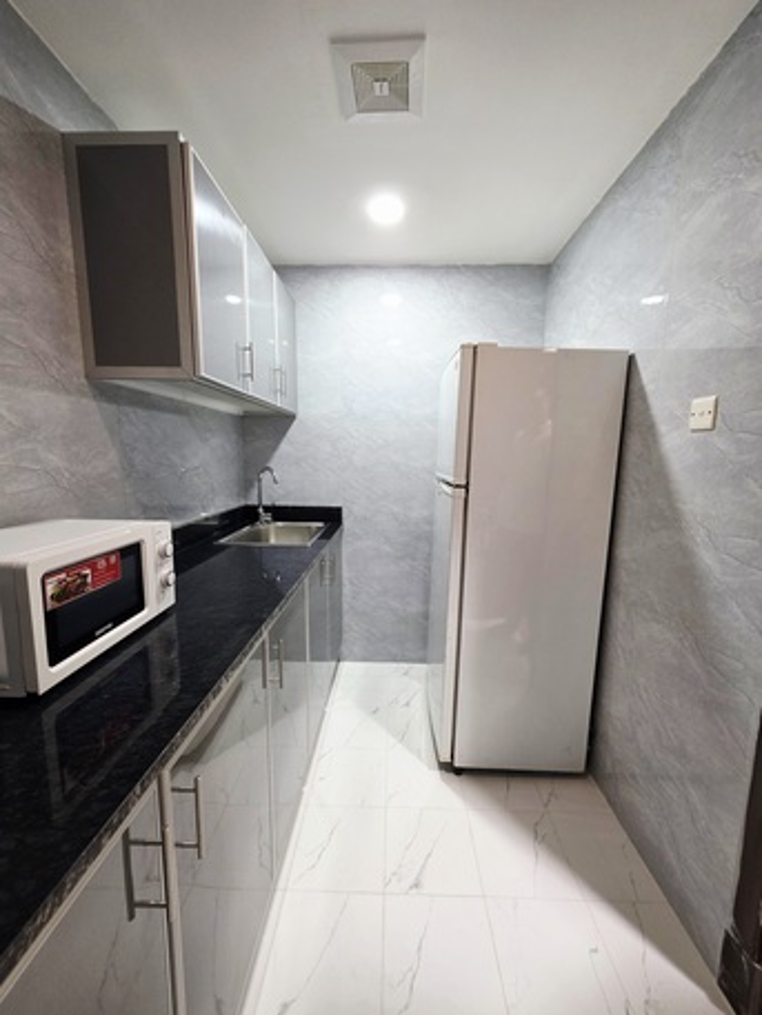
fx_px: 381
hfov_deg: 89.9
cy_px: 508
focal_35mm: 13
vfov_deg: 106.2
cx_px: 381
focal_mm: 2.2
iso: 320
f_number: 1.9
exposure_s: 1/50.3
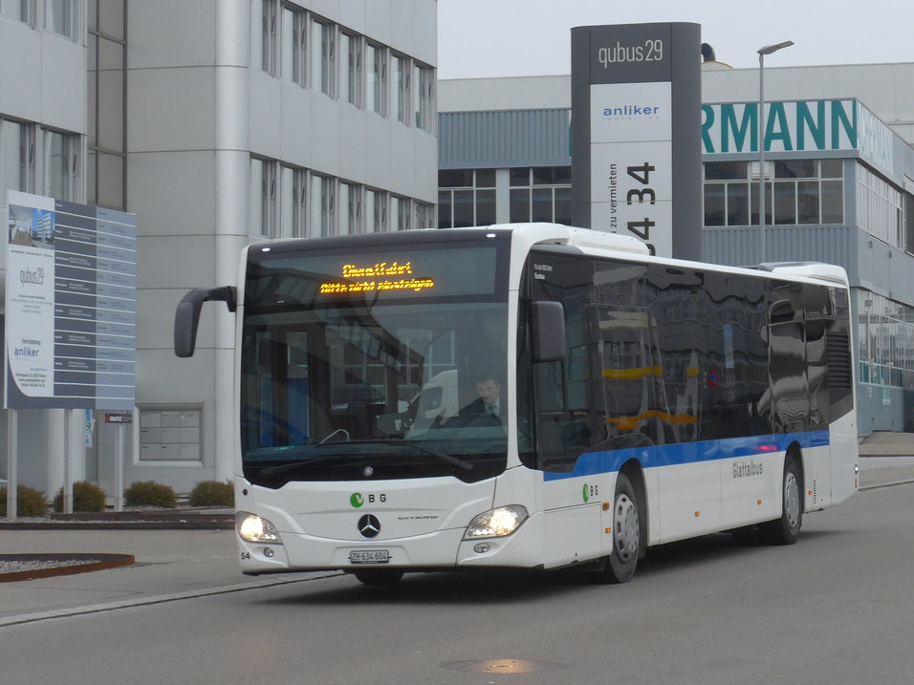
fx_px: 2852
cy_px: 308
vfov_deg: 13.7
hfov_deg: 18.2
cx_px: 512
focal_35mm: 108
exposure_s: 1/320
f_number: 4.5
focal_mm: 17
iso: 250
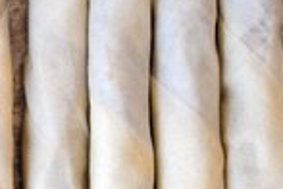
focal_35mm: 131
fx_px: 1030
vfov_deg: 10.5
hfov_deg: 14.7
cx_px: -123
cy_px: 124
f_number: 4.5
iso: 200
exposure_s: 1/80
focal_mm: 20
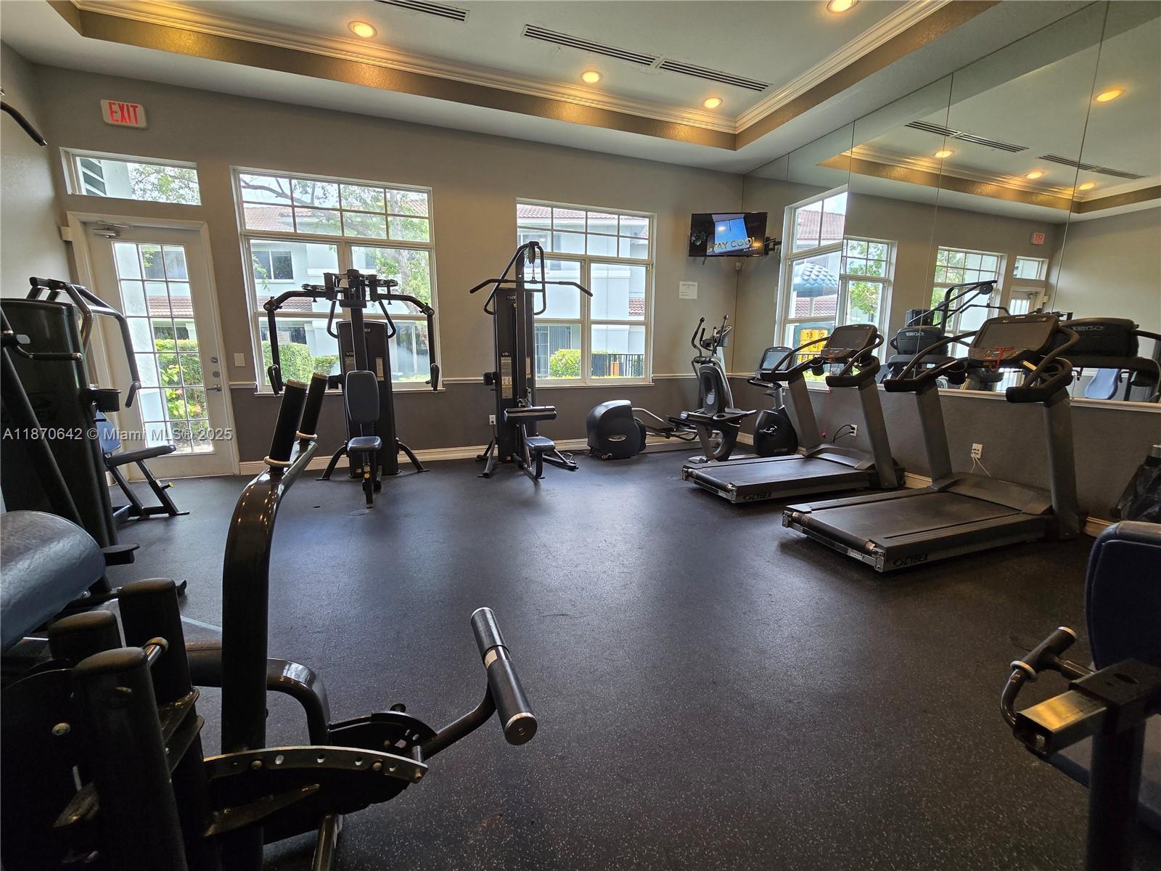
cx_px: 580
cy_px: 436
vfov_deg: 89.9
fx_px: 436
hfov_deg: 106.2
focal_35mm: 13
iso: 80
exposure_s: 1/120
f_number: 2.2
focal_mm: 2.2
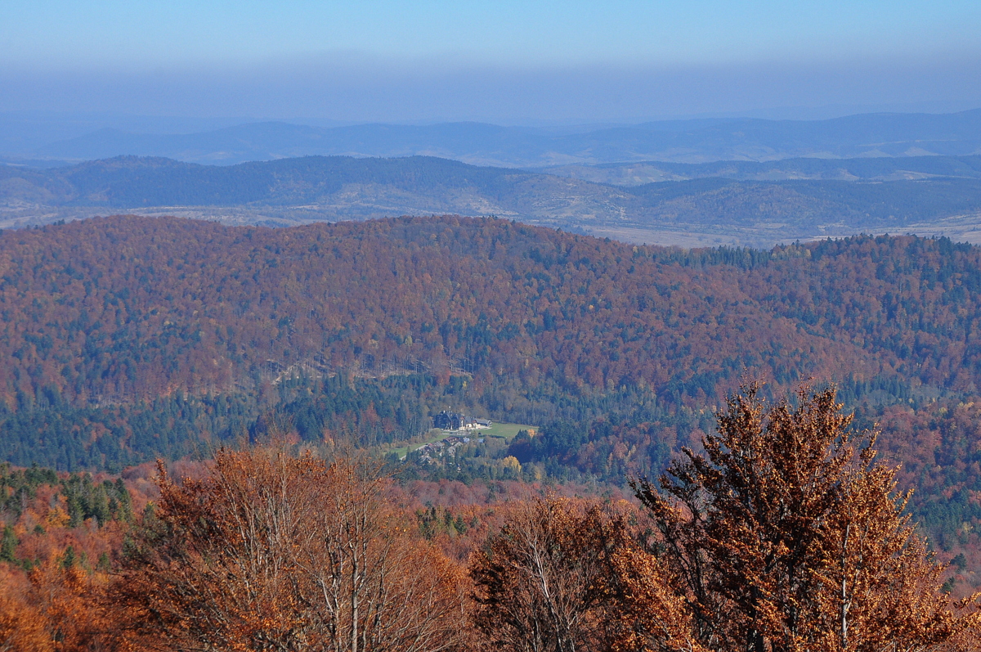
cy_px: 326
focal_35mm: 78
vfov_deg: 17.4
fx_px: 2123
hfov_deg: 26.0
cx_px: 490
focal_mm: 52
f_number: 10
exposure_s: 1/400
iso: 400
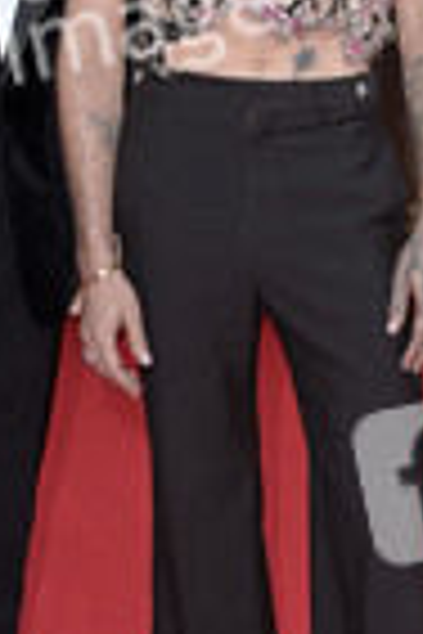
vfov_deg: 13.9
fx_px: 2591
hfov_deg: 9.3
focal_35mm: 147
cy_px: 234
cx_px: 176
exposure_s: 1/250
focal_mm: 52
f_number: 5
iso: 1250
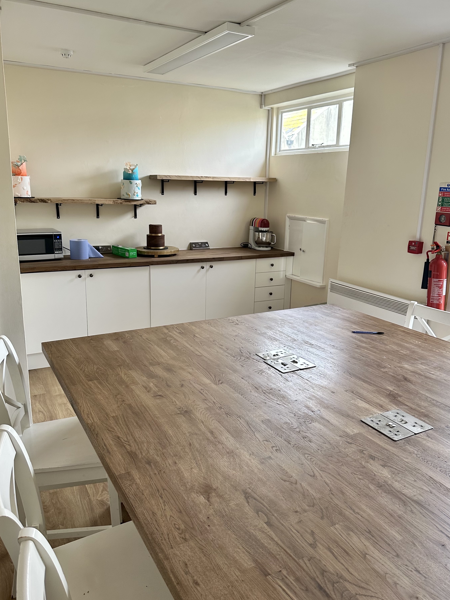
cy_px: 297
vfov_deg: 65.3
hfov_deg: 51.4
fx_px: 468
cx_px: 222
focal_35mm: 27
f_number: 1.78
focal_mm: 6.86
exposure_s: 1/126
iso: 125
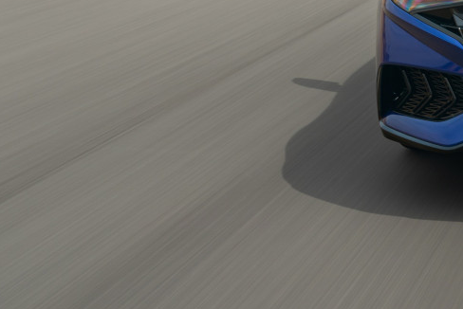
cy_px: 6
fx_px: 1222
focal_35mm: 95
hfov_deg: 19.2
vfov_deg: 14.2
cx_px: 657
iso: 80
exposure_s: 1/20
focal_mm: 29
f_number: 16
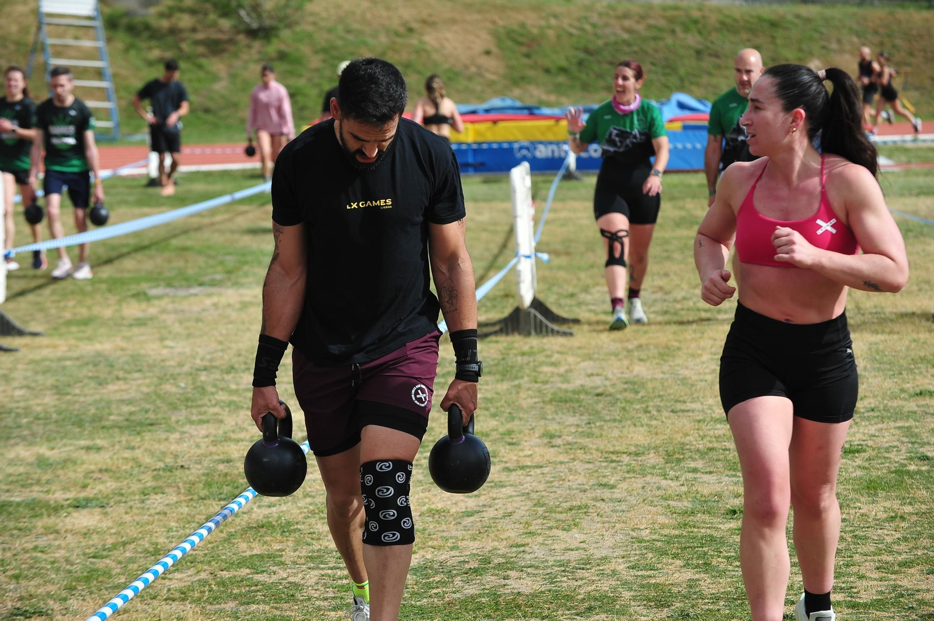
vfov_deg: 10.1
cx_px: 467
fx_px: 3501
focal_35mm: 135
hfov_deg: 15.2
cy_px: 310
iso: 320
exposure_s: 1/1000
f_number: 7.1
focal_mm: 135
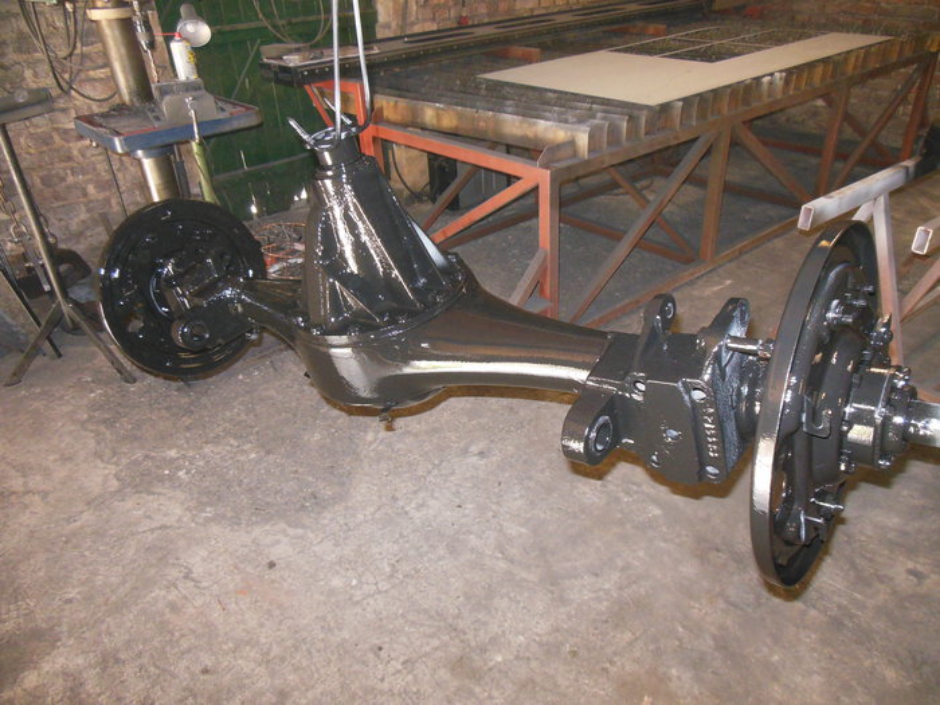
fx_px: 679
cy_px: 352
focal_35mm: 25
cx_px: 470
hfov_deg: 69.4
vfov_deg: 54.9
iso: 500
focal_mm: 4.5
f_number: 3.2
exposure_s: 1/25
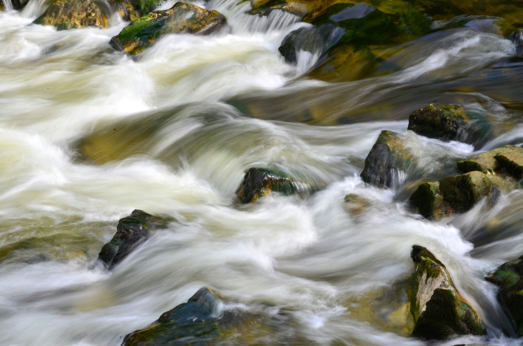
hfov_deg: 19.5
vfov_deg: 13.0
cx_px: 262
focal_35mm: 105
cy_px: 173
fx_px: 1522
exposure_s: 1/5
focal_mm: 70
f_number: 32
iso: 100
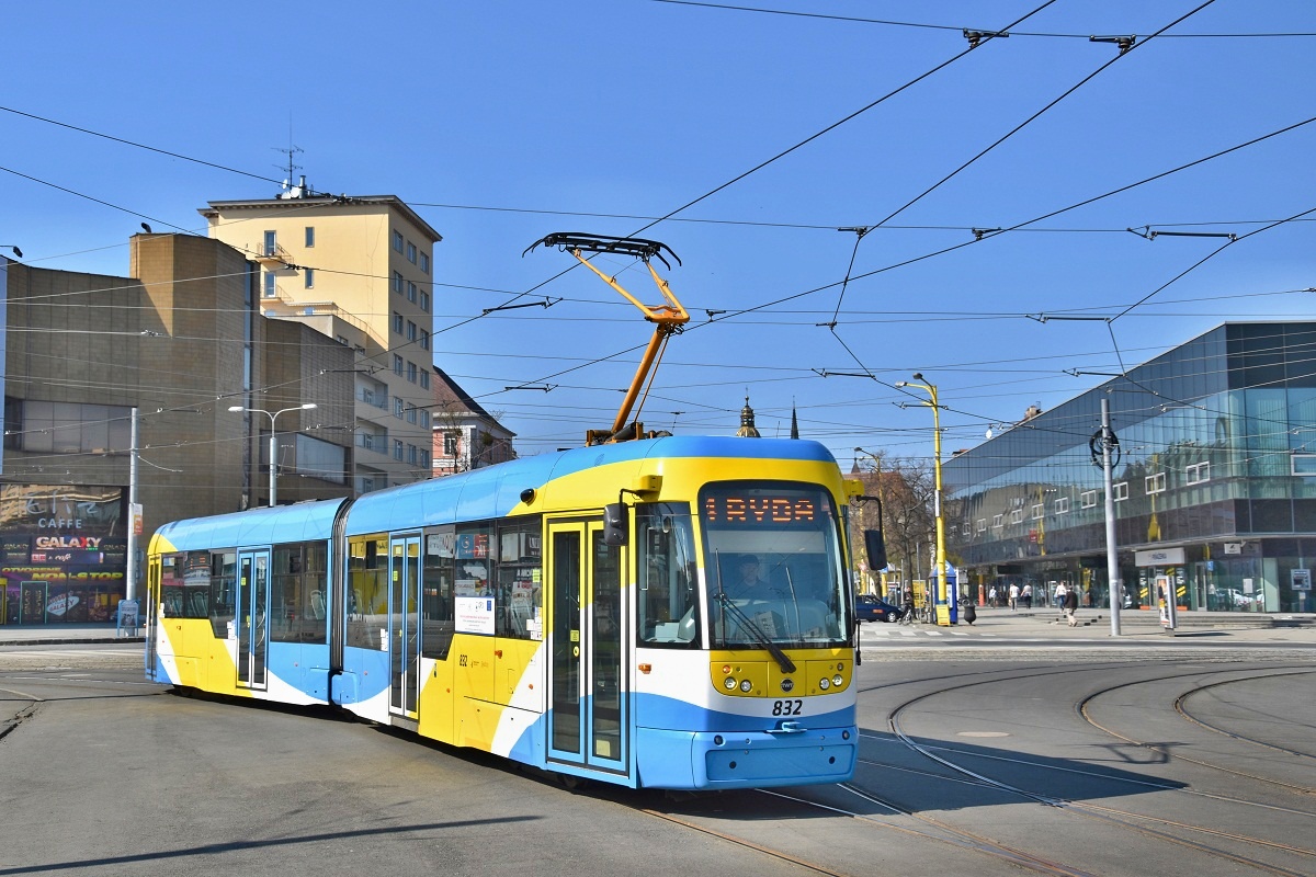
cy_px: 438
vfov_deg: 29.9
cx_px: 658
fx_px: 1645
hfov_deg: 43.6
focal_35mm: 45
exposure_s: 1/1600
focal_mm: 30
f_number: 6.3
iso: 400
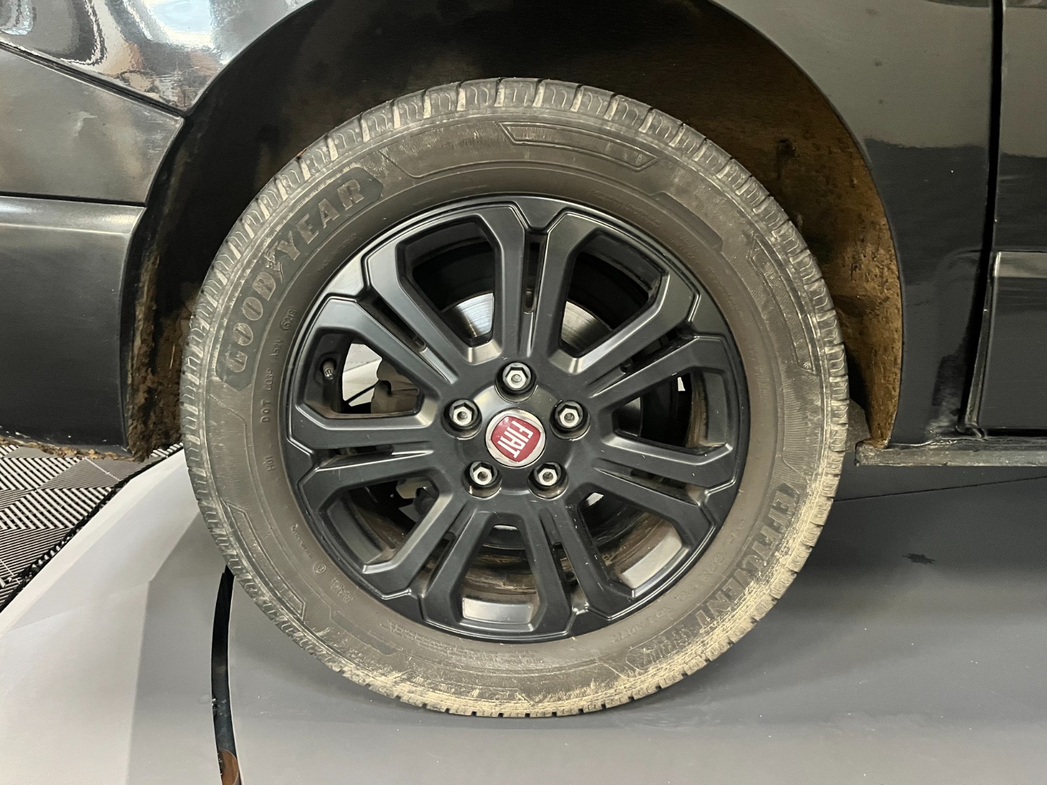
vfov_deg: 53.1
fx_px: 786
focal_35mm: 26
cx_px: 524
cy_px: 392
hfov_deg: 67.3
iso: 640
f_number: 1.6
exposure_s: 1/25
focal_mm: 5.1
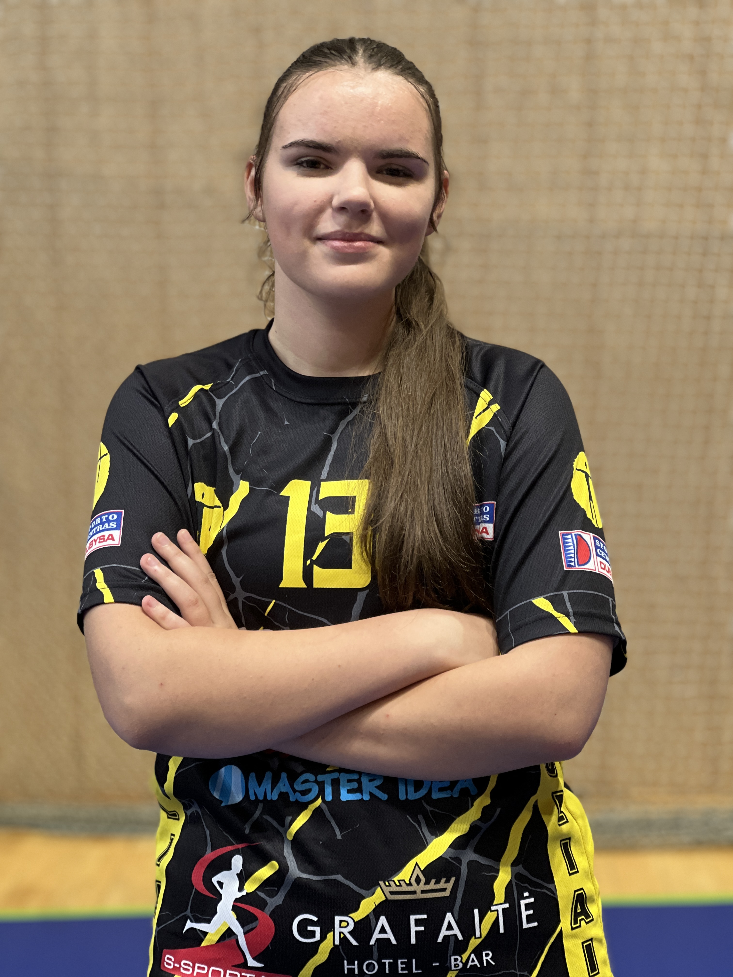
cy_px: 488
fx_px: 2174
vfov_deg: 25.3
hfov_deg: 19.1
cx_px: 366
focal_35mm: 77
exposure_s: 1/33
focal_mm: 9
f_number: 2.8
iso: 200
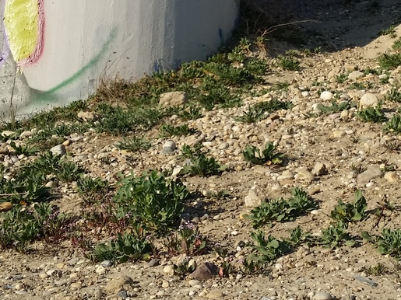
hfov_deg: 23.6
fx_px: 950
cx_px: 294
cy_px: 32
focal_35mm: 82
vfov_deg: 17.7
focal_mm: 4.13
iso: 50
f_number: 2.2
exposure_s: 1/1208
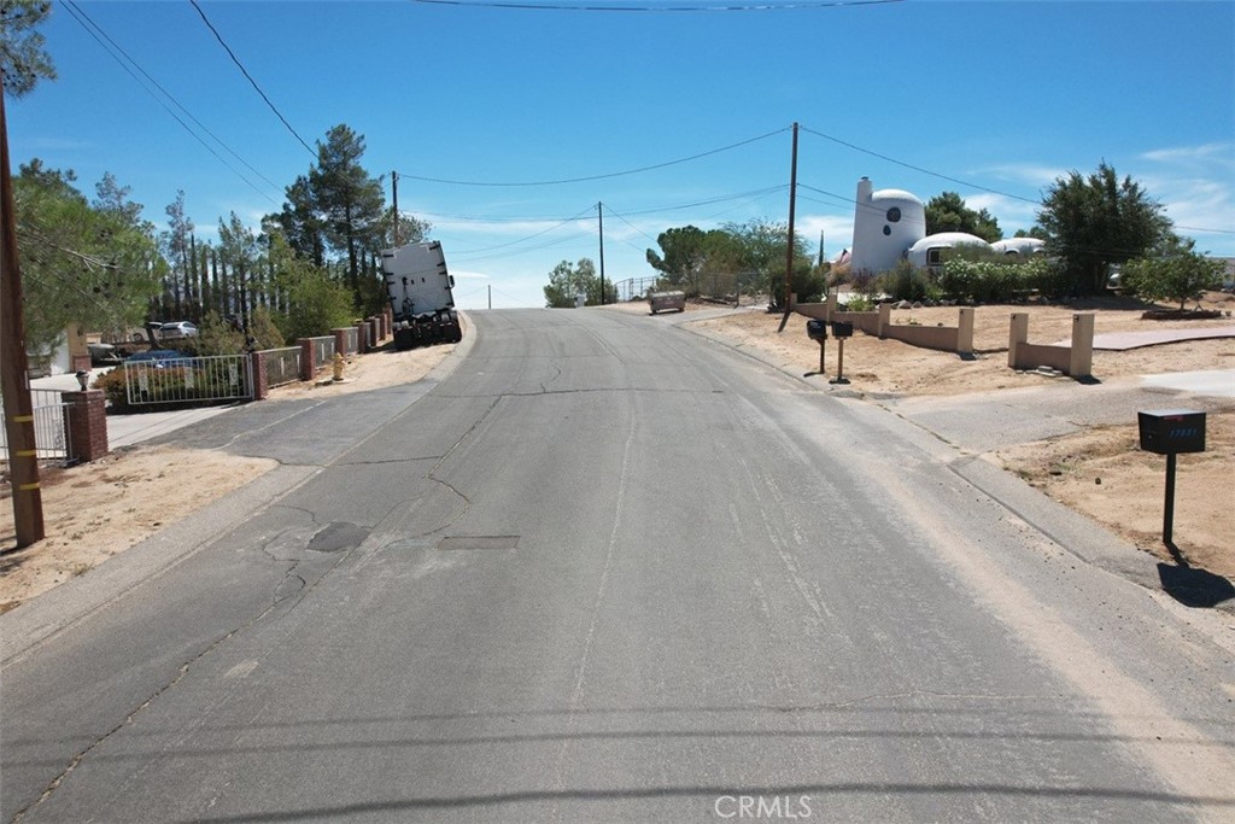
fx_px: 755
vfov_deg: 57.2
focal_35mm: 22
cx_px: 618
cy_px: 412
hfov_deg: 78.6
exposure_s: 1/640
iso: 100
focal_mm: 8.38
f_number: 2.8
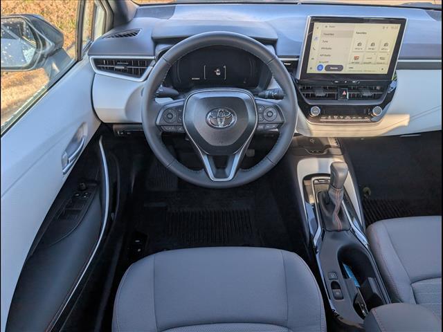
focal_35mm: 24
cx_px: 222
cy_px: 166
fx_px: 307
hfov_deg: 71.6
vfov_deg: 56.8
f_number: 1.68
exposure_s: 1/1111
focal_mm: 6.9
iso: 19
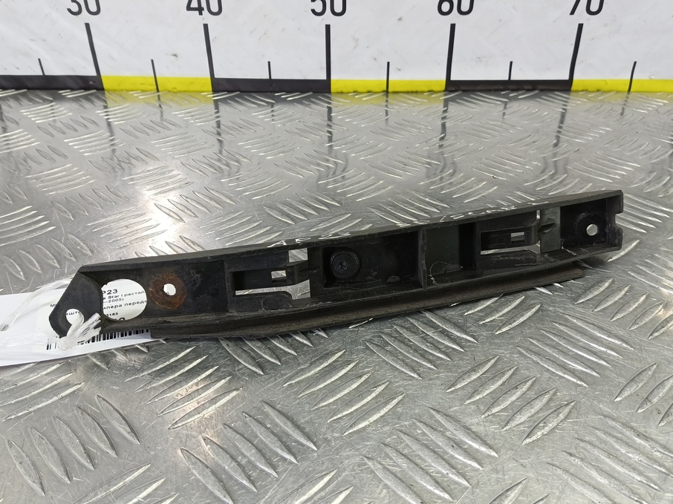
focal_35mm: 26
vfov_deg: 53.0
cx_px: 327
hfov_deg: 67.3
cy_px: 261
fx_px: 505
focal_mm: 4.11
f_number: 1.6
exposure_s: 1/50
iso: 146
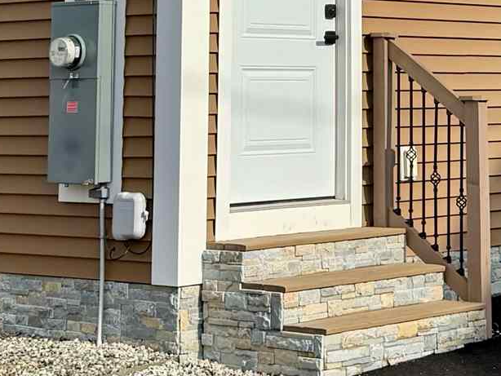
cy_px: -198
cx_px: 394
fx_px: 1737
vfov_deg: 11.8
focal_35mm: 120
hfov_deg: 16.3
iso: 80
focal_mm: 6.76
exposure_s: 1/4310
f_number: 1.78
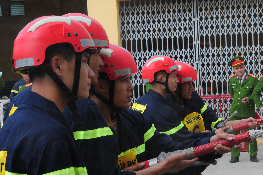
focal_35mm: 110
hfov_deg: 18.6
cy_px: 94
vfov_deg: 12.4
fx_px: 803
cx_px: 147
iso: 250
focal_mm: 52
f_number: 14
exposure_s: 1/200
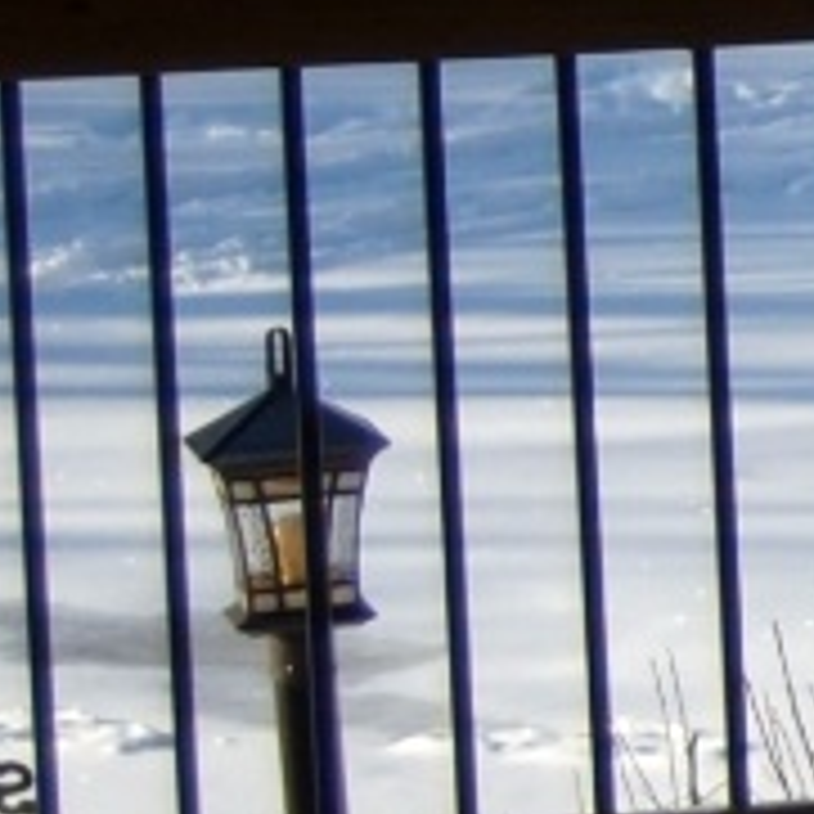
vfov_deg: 4.9
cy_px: 142
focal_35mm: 360
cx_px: 3085
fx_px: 9578
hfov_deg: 4.5
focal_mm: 32
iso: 200
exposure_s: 1/1000
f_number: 4.5
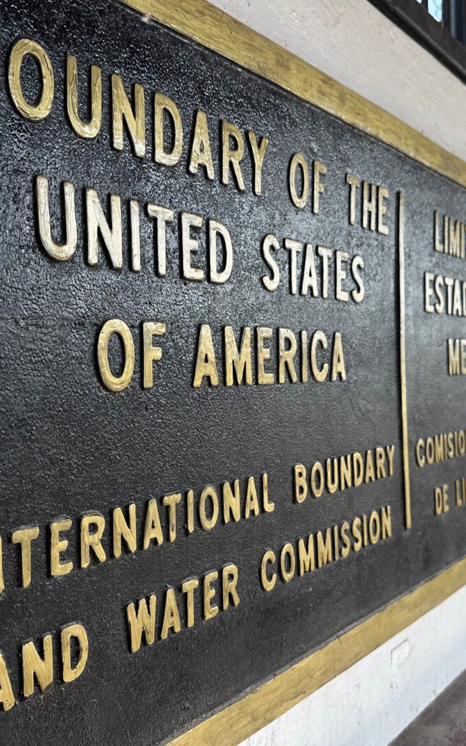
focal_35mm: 34
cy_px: 373
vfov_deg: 56.7
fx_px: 691
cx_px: 235
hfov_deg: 37.3
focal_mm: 6.86
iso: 80
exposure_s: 1/918
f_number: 1.78
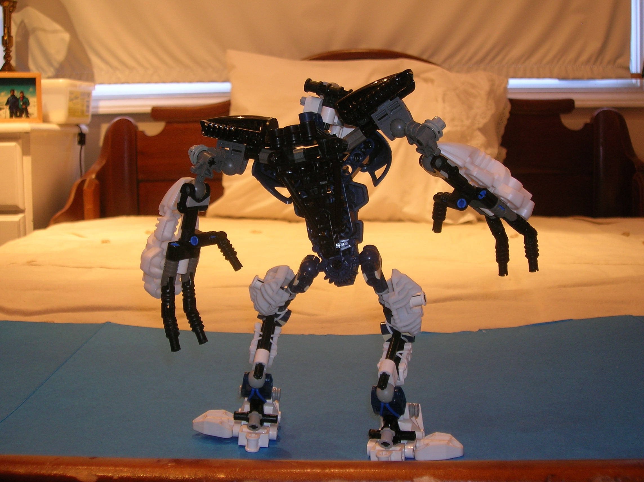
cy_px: 241
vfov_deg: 31.5
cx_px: 322
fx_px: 855
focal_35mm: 46
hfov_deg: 41.3
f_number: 3.2
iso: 50
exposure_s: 1/5.7
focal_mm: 7.7
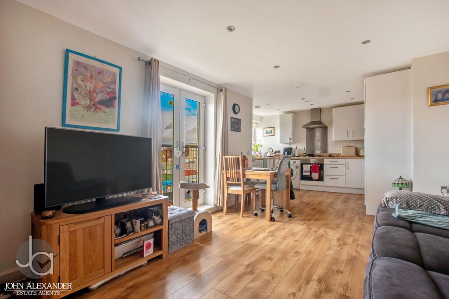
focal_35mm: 15
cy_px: 150
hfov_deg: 100.4
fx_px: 187
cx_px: 224
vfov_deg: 77.3
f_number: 5
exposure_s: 1/320
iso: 200
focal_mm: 10
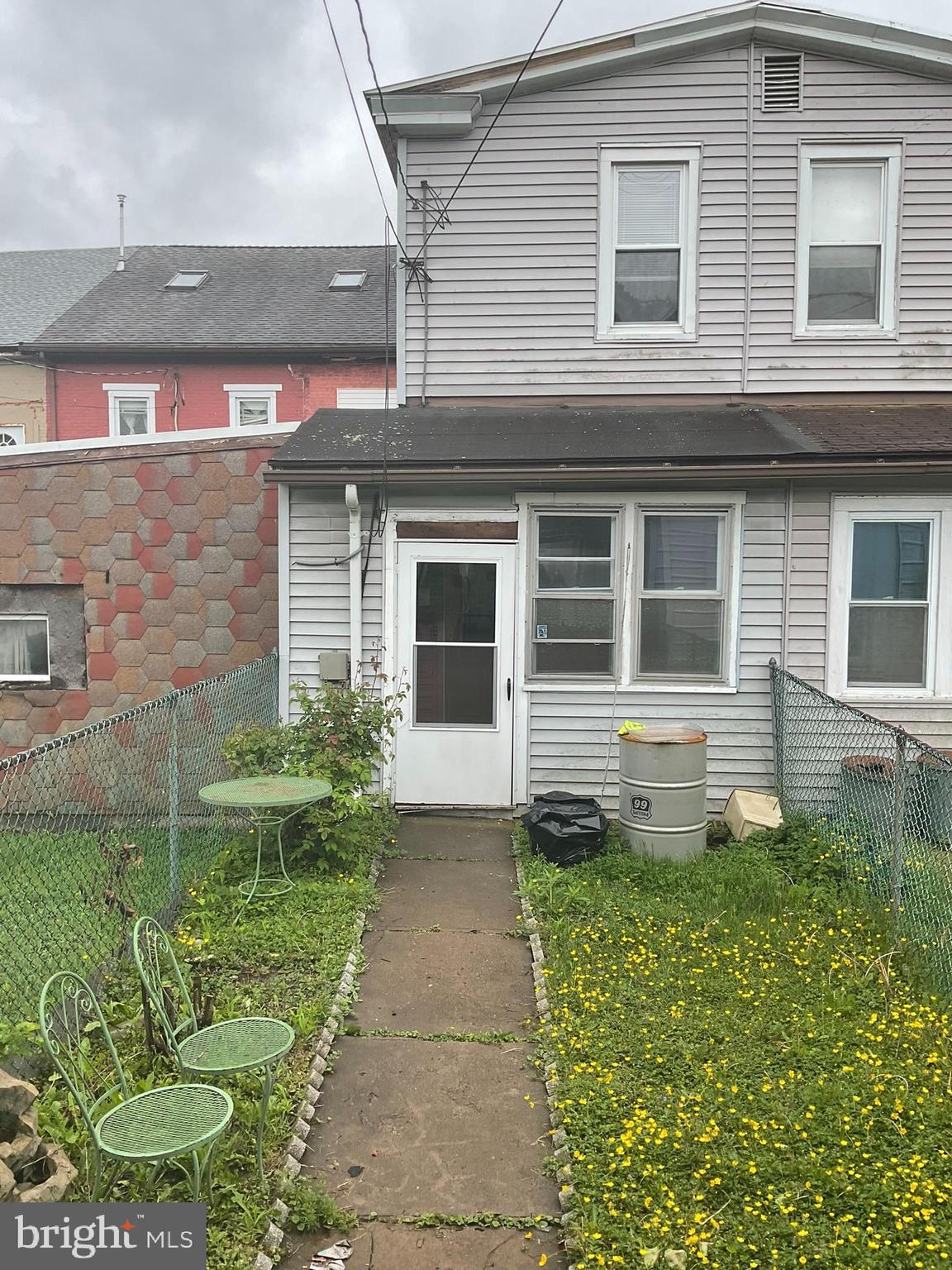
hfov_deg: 48.2
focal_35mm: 29
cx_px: 476
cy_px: 635
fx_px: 1063
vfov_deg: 61.7
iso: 16
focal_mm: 3
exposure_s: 1/316
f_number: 1.8
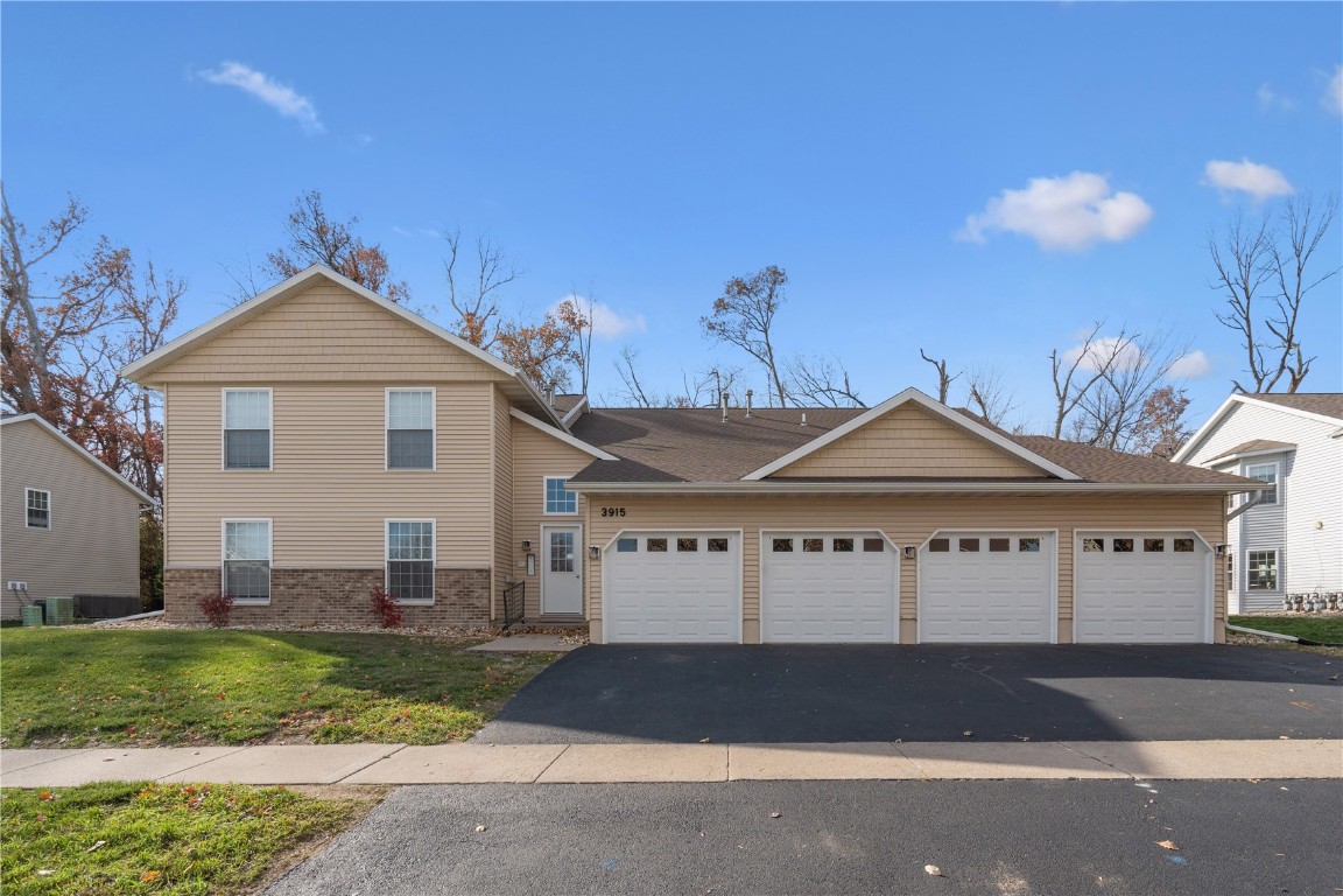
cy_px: 448
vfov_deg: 73.7
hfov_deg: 96.7
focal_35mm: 16
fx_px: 597
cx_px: 672
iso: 400
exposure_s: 1/1250
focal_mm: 16
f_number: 8
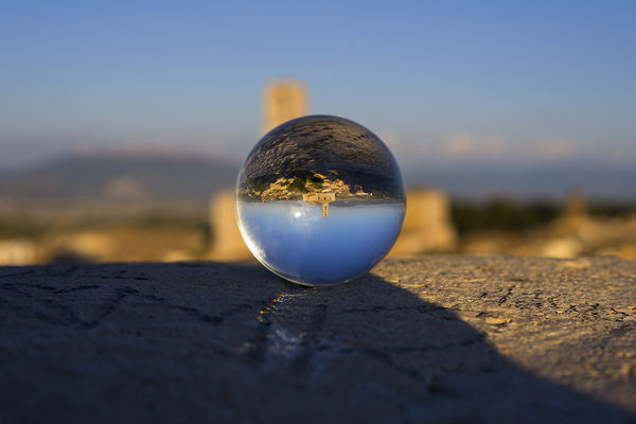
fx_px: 883
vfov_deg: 27.0
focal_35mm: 50
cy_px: 212
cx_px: 318
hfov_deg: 39.6
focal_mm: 50
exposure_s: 1/640
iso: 125
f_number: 7.1
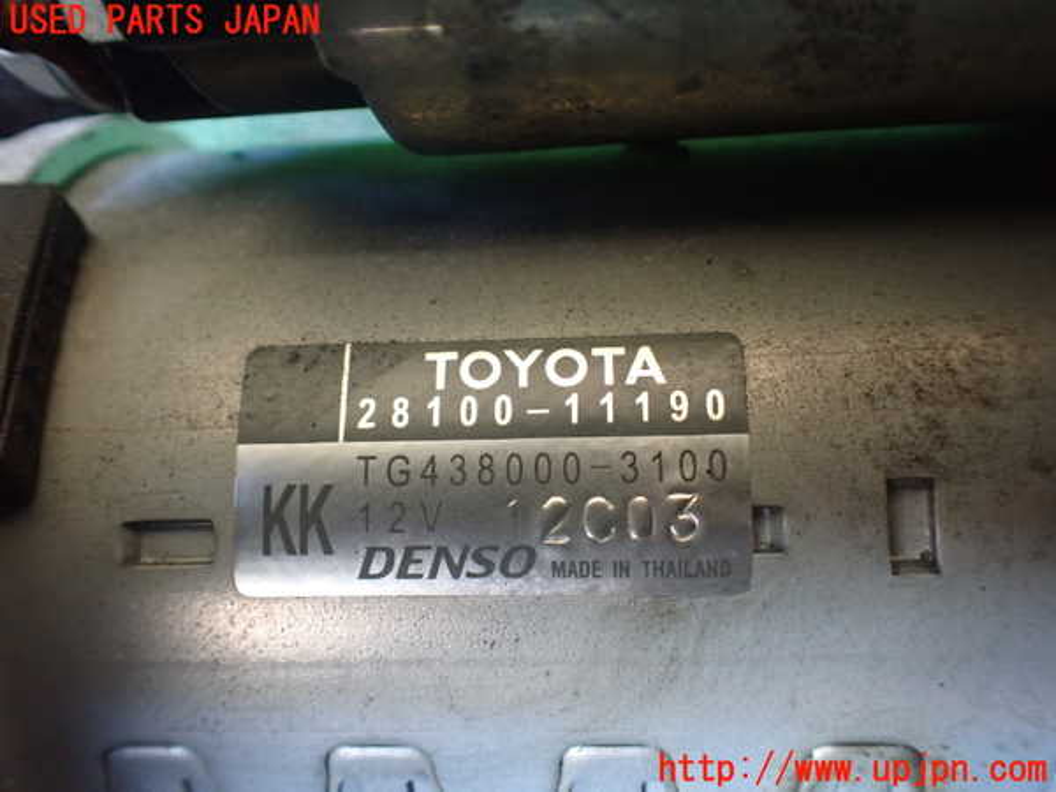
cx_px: 528
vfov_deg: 46.8
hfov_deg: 60.0
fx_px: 915
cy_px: 396
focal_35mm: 30
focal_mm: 5.4
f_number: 2.3
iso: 800
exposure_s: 1/40
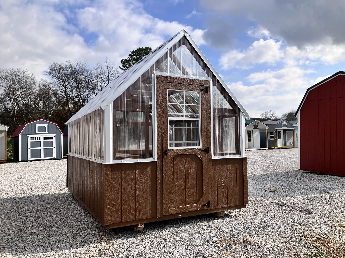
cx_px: 172
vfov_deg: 49.7
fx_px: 279
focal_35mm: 28
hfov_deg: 63.4
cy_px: 129
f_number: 1.8
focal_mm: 3.99
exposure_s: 1/2558
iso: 32
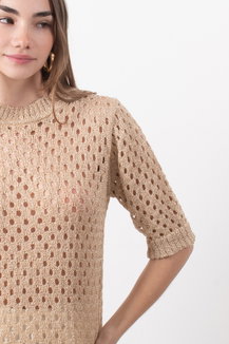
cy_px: 214
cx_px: 25
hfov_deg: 11.7
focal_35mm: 116
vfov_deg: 17.6
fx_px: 1108
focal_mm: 42
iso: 100
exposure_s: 1/125
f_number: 14
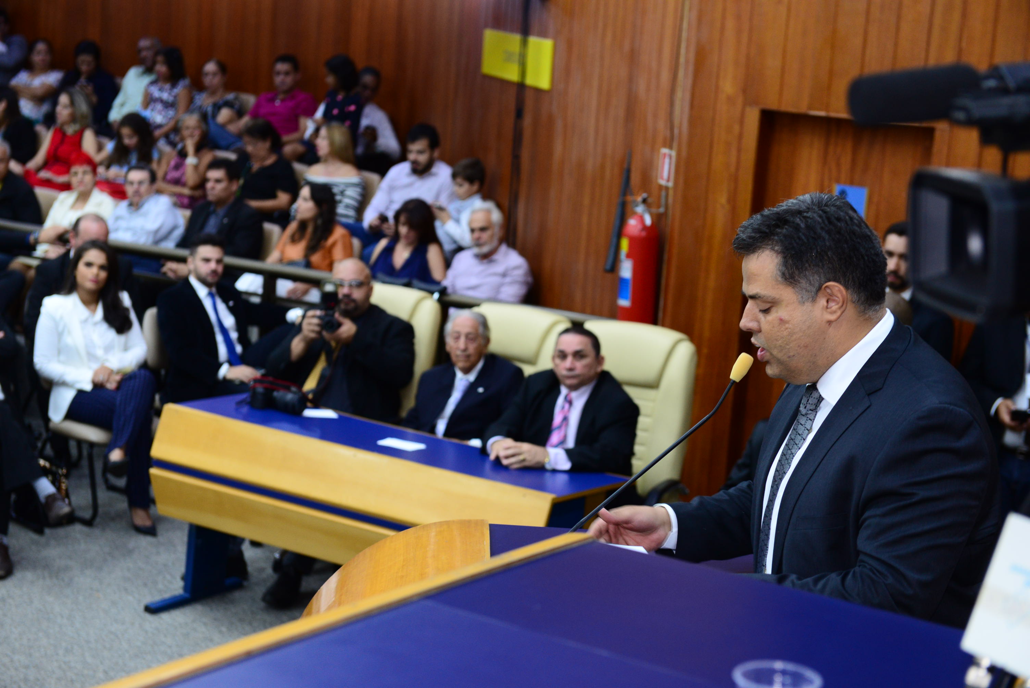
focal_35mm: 70
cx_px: 515
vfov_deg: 19.5
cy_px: 344
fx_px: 2003
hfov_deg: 28.8
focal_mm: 70
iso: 1600
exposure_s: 1/60
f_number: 4.5
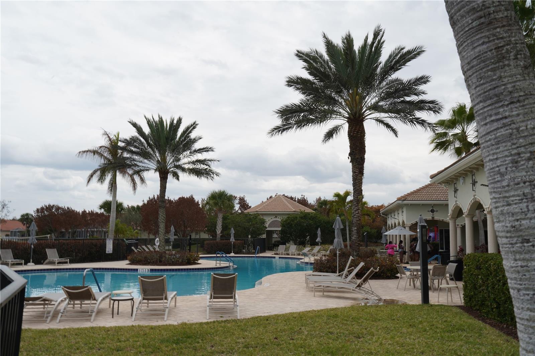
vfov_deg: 37.8
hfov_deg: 54.4
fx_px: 520
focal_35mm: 35
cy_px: 178
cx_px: 268
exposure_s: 1/40
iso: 125
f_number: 22
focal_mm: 35
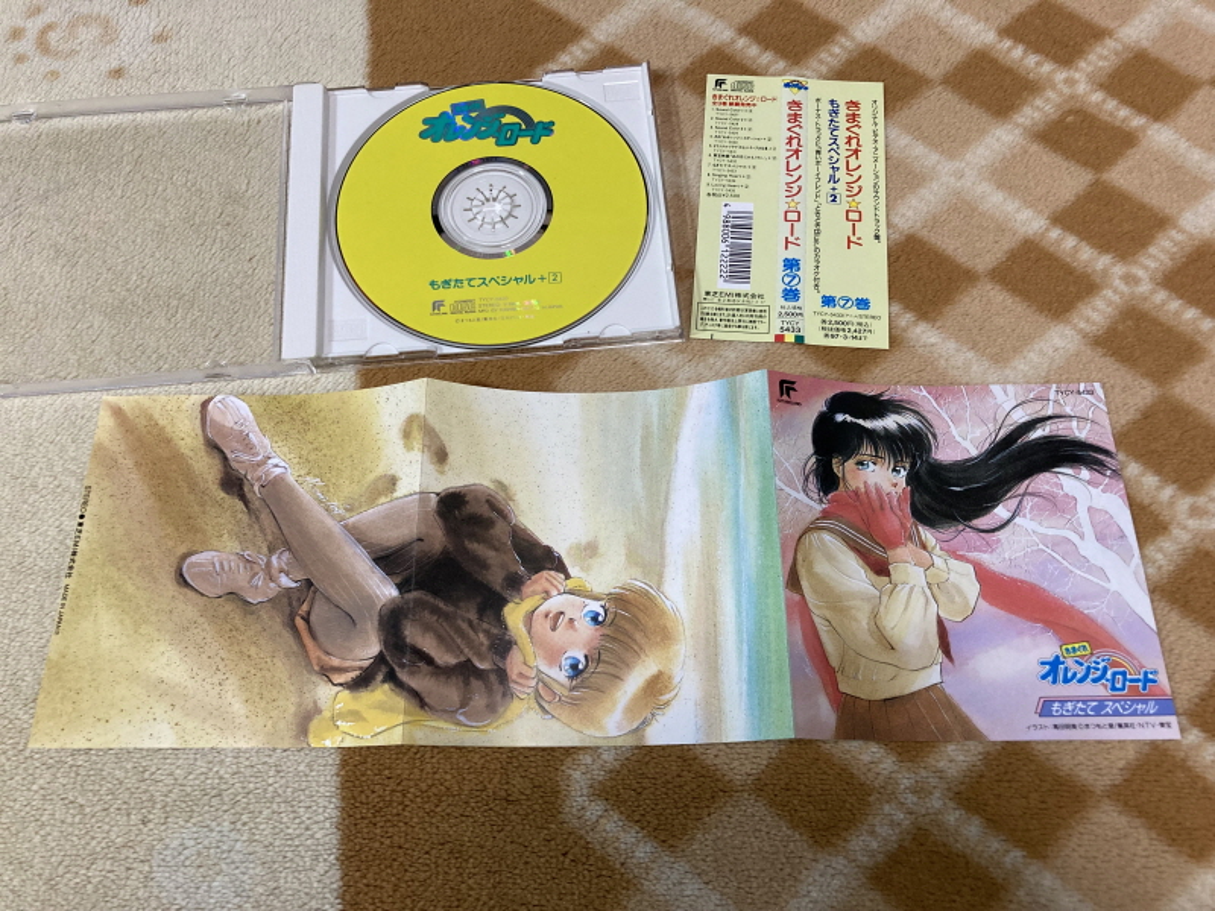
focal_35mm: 28
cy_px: 456
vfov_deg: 49.7
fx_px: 983
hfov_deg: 63.4
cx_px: 608
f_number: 1.8
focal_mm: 3.99
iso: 160
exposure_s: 1/60
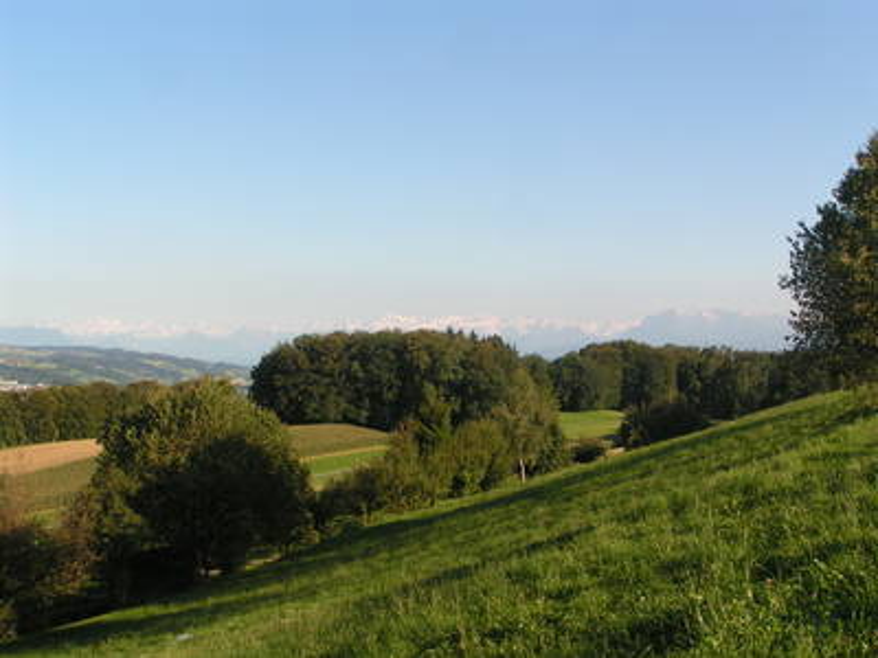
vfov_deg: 30.9
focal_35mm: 47
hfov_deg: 40.4
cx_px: 439
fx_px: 1192
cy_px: 329
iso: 50
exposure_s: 1/200
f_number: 5.6
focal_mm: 7.3
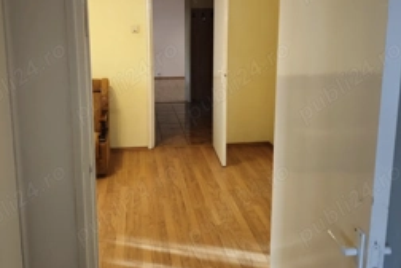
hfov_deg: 50.6
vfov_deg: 34.9
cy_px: 108
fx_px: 423
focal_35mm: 38
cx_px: 181
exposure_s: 1/50
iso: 320
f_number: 1.6
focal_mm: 6.55
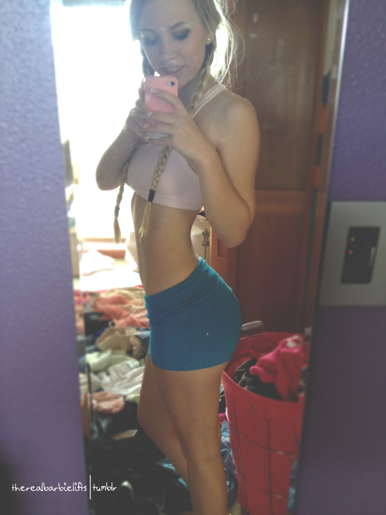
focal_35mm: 35
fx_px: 520
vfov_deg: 52.6
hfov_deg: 40.7
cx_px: 193
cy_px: 258
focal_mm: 4.28
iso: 125
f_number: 2.4
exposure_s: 1/20
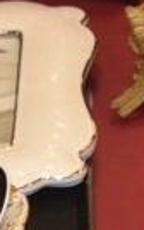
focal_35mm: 219
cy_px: 393
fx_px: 1372
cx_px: 98
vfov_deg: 9.2
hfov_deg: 6.0
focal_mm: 22
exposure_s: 1/60
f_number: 3.5
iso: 1100
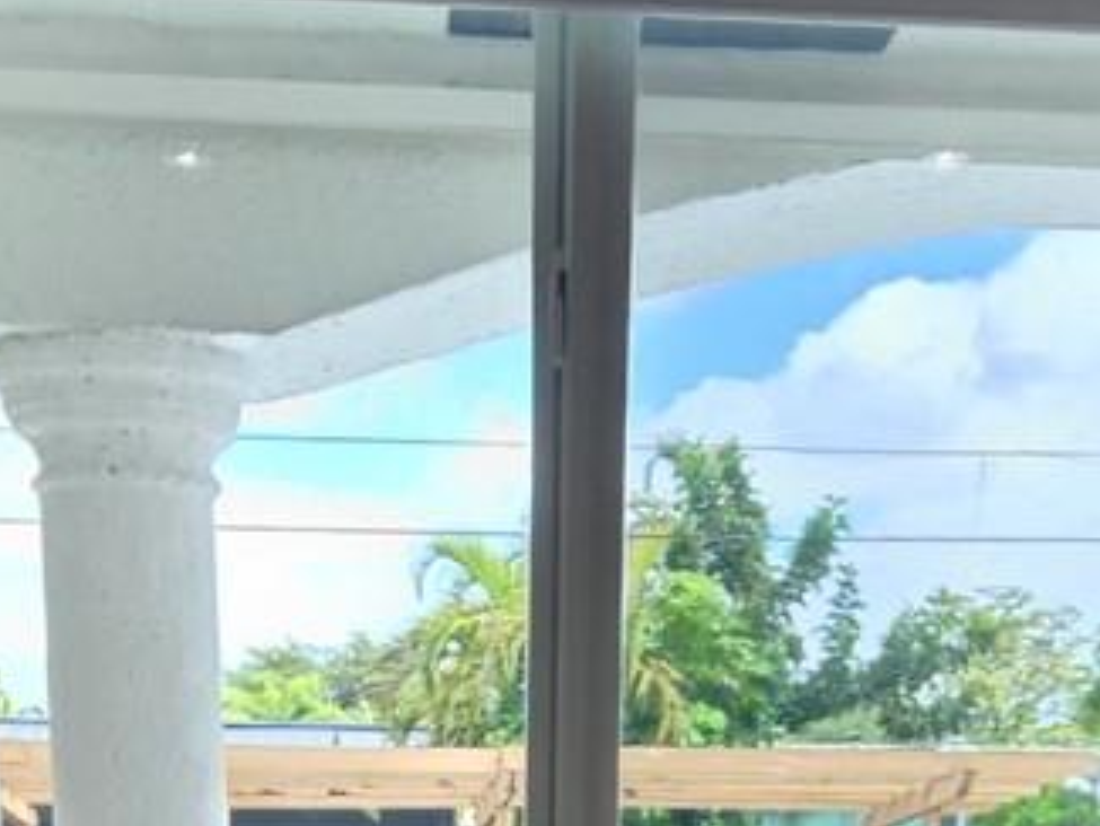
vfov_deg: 17.6
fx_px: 2034
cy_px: 1564
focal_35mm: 64
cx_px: 508
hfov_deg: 30.2
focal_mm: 2.2
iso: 50
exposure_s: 1/60
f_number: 2.2
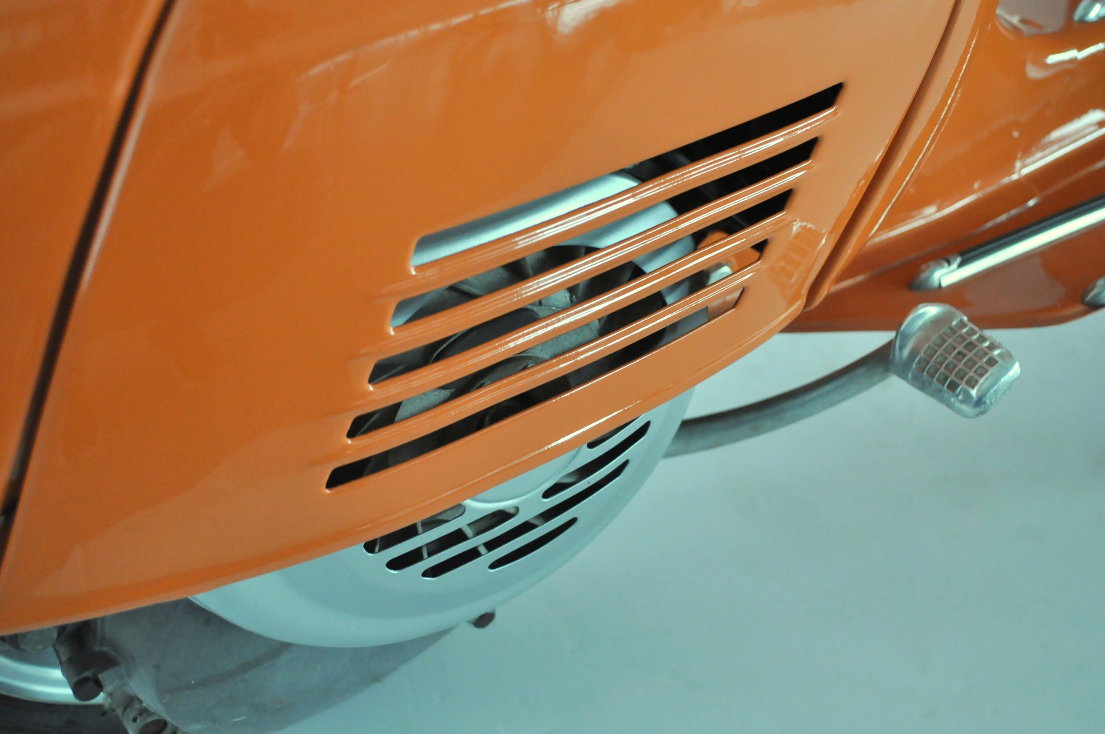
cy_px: 367
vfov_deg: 31.8
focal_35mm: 42
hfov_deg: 46.5
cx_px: 552
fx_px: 1287
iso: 1600
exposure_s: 1/25
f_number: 4.5
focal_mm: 28
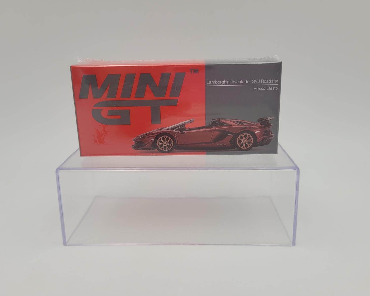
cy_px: 146
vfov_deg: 51.5
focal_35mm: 28
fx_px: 307
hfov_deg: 62.2
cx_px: 187
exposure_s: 1/426
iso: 40
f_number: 1.8
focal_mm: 5.4
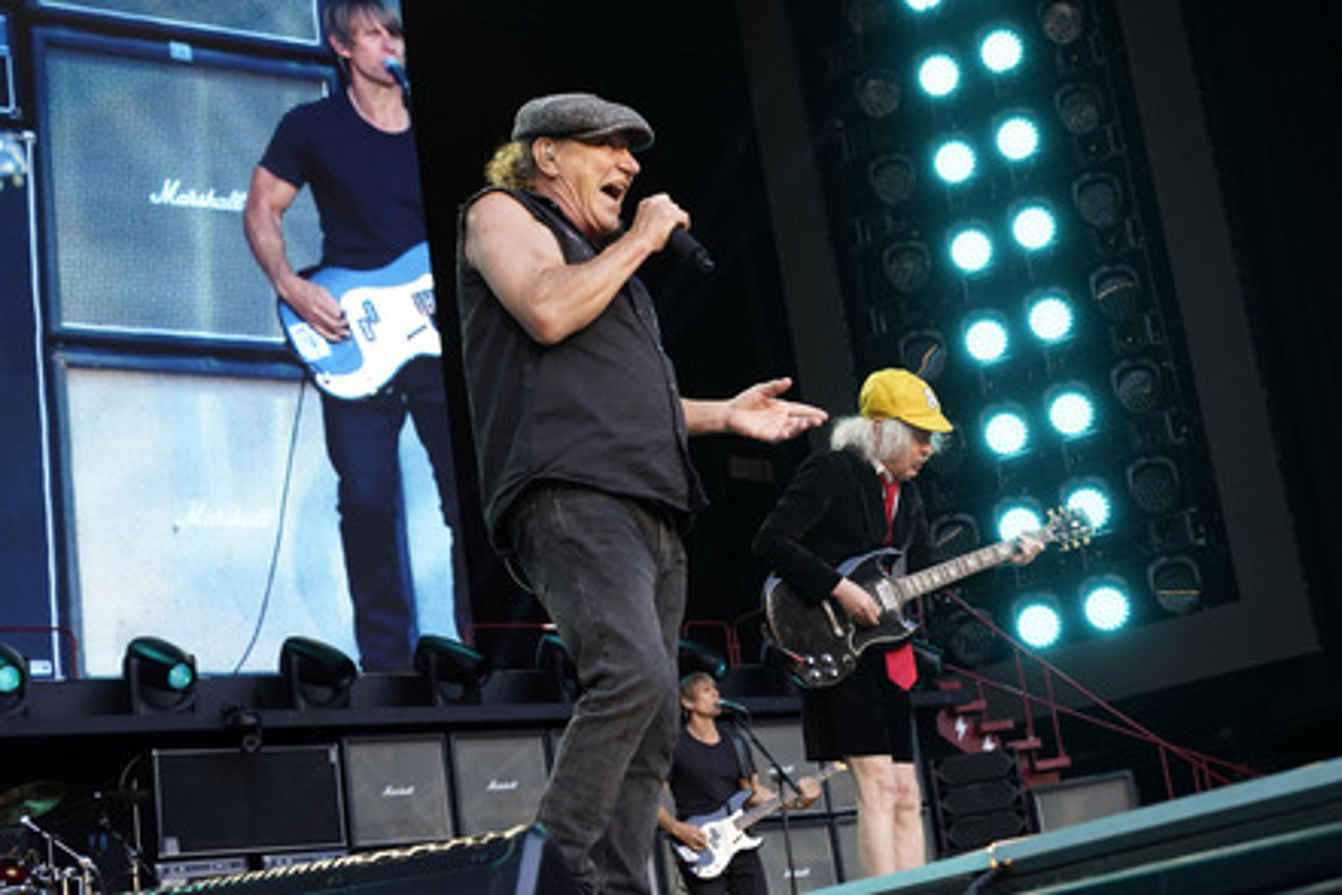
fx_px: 1826
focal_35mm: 49
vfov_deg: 27.5
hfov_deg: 40.3
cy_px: 454
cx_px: 680
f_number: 5
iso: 1600
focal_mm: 48
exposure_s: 1/400
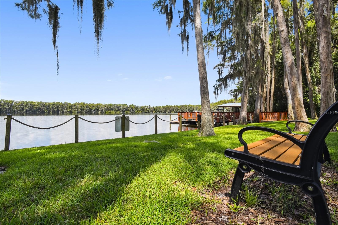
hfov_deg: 100.4
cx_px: 169
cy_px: 112
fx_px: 141
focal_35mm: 15
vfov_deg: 77.3
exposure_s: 1/400
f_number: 7.1
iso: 100
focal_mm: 10
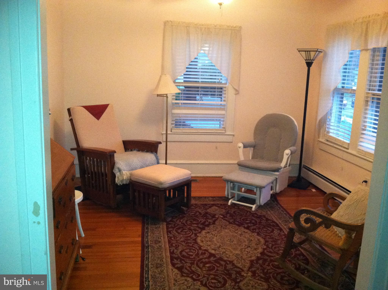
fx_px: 392
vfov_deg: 40.6
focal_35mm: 35
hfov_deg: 52.7
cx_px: 194
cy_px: 145
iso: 640
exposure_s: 1/15
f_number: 2.8
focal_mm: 3.85
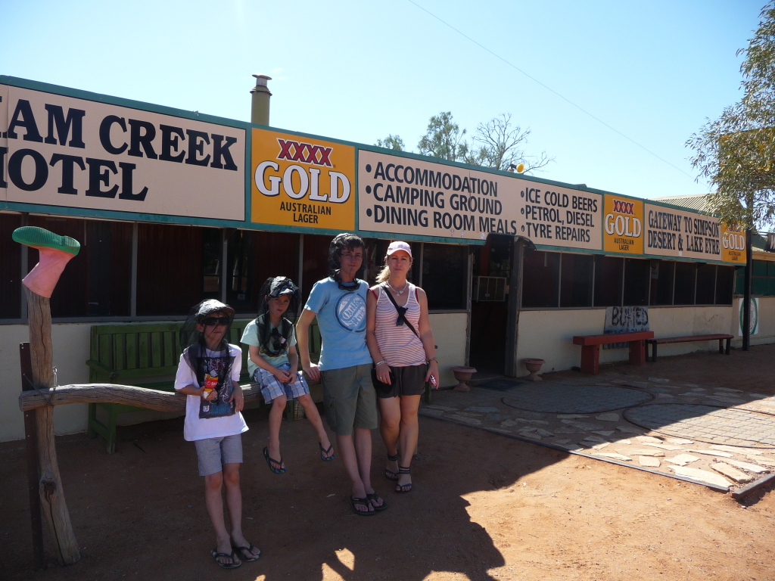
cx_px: 388
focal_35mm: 28
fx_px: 627
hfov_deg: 63.4
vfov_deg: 49.7
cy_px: 290
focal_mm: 4.7
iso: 100
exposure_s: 1/640
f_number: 3.3
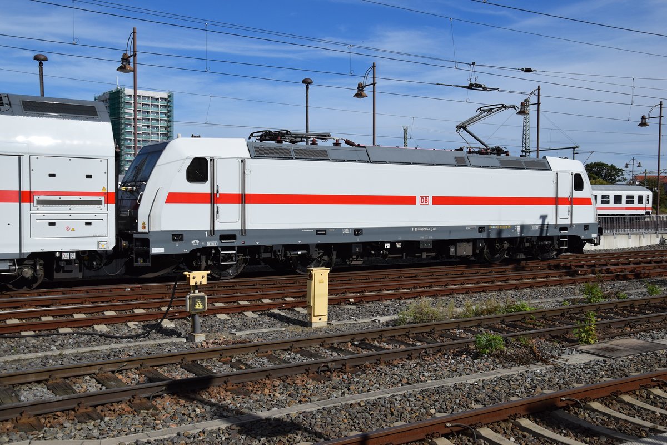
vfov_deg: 34.2
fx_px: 723
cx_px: 334
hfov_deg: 49.6
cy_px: 222
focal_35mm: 39
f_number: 7.1
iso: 400
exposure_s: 1/2000
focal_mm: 26
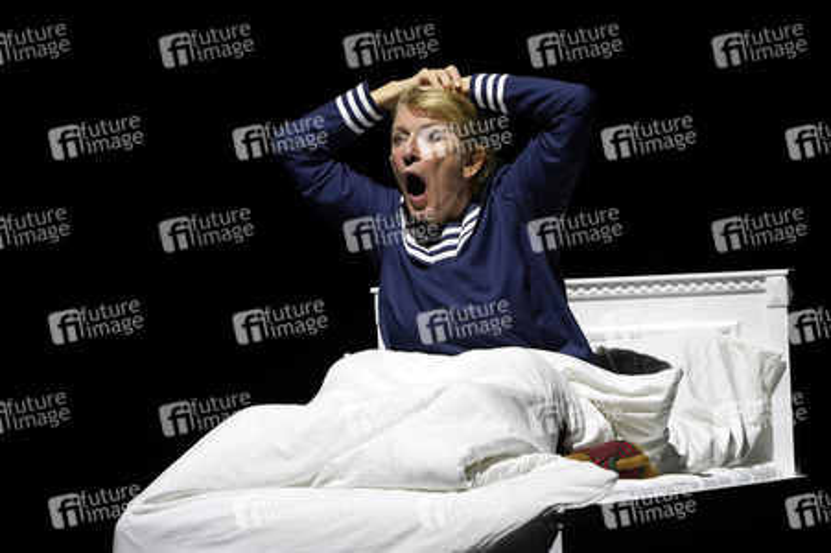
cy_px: 276
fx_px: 9734
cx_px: 416
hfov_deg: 4.9
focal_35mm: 422
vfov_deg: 3.3
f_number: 7.1
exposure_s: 1/400
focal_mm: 422
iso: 1600
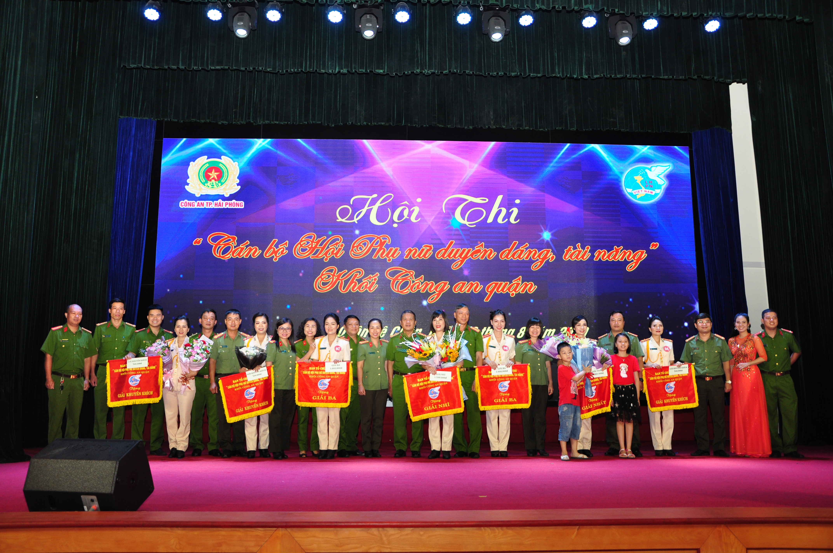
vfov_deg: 41.6
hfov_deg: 59.6
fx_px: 728
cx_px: 416
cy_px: 276
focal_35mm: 32
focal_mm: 21
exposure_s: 1/125
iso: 400
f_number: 3.8
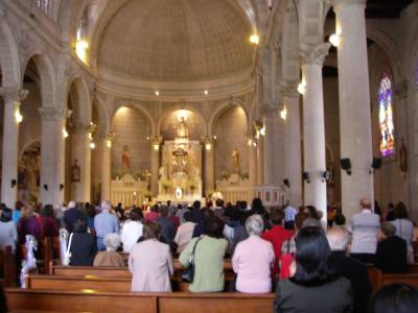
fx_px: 459
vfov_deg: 37.7
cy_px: 156
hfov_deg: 49.0
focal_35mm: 38
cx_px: 209
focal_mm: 6.3
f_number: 3.3
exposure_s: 1/6
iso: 160
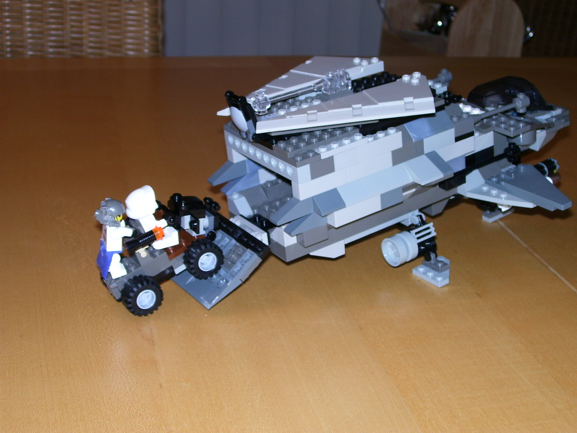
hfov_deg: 34.3
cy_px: 216
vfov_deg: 26.1
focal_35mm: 56
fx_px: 933
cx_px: 288
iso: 80
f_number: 3.4
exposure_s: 1/60
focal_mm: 9.4
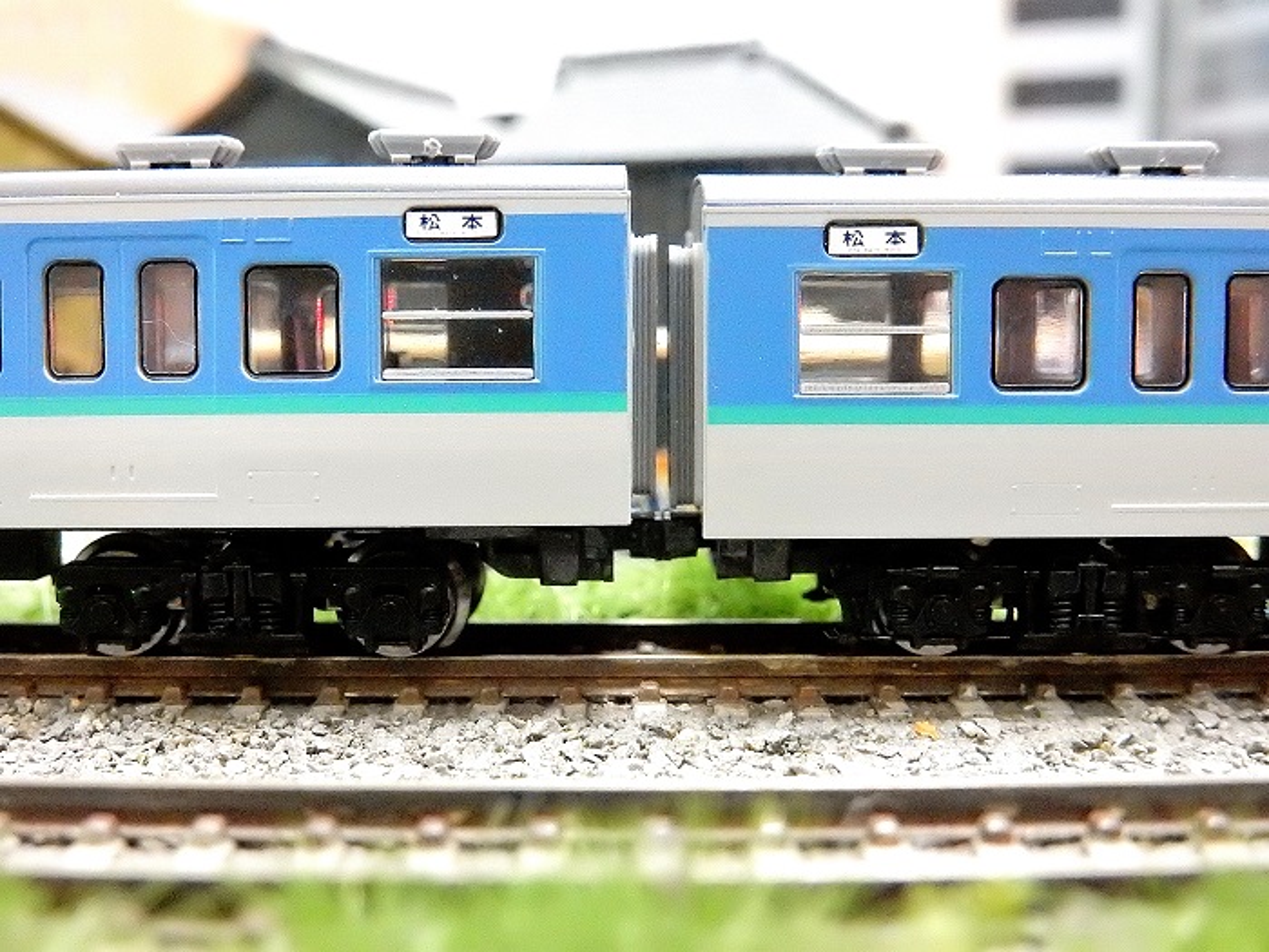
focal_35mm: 43
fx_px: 1576
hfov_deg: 43.9
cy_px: 476
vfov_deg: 33.6
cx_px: 634
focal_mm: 7.6
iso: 3200
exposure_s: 1/25
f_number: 4.2
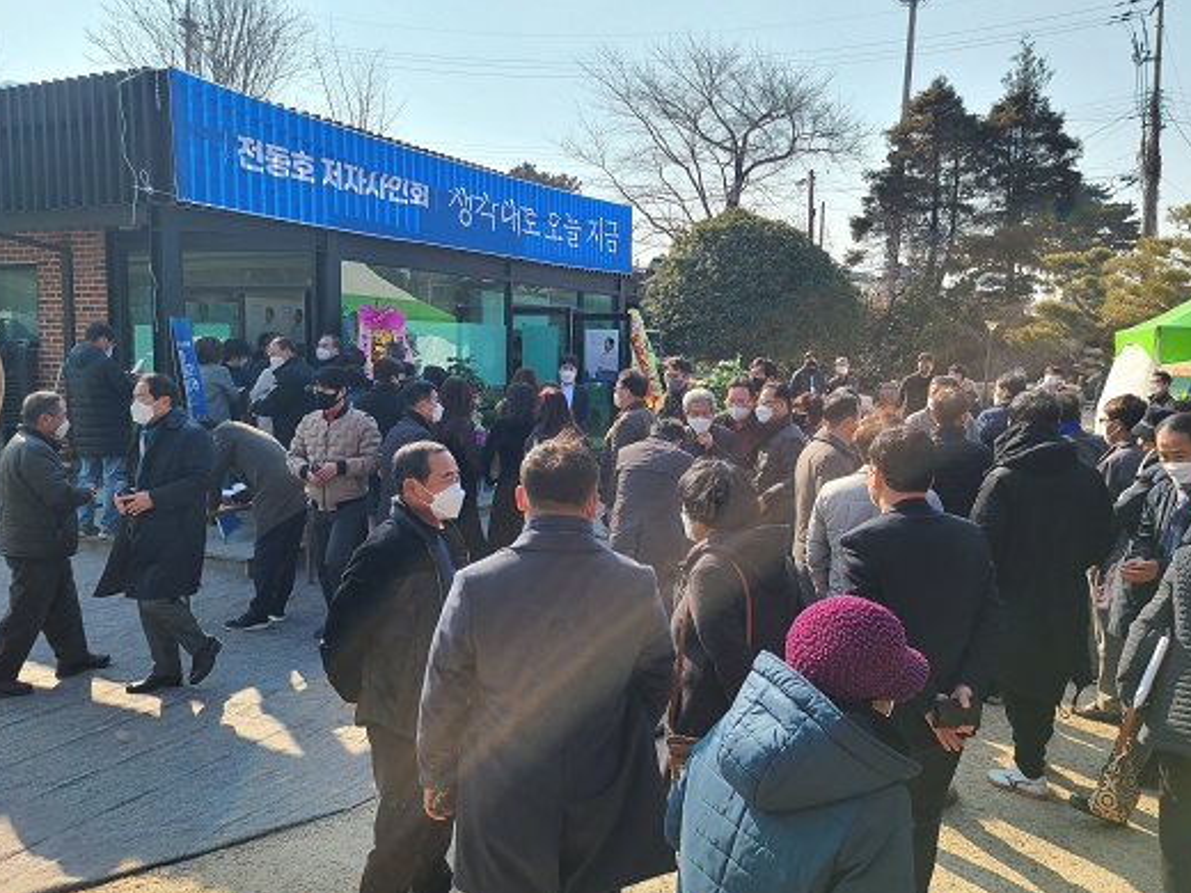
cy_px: 453
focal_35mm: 30
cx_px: 623
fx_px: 1032
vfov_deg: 46.8
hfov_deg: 59.9
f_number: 1.8
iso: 40
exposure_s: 1/1046
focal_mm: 5.4
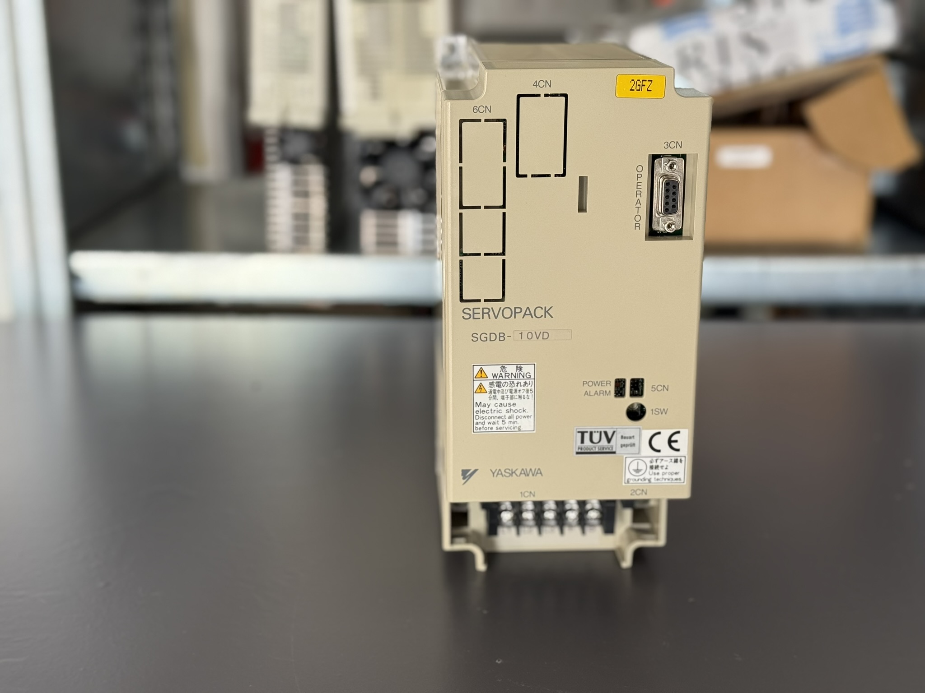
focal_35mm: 48
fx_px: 1283
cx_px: 462
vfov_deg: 30.3
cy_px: 346
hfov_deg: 39.7
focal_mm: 6.76
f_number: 1.78
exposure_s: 1/123
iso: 50
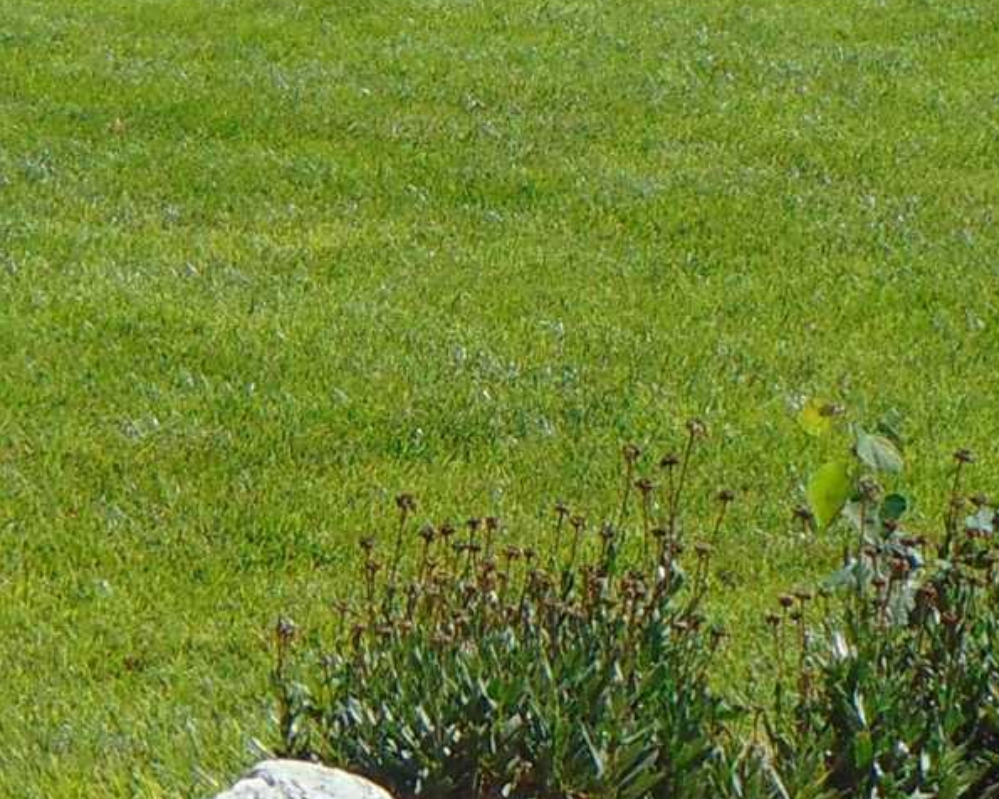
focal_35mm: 252
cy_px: -181
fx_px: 7451
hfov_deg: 7.7
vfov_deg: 6.1
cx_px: 455
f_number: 3.5
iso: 80
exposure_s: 1/800
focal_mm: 9
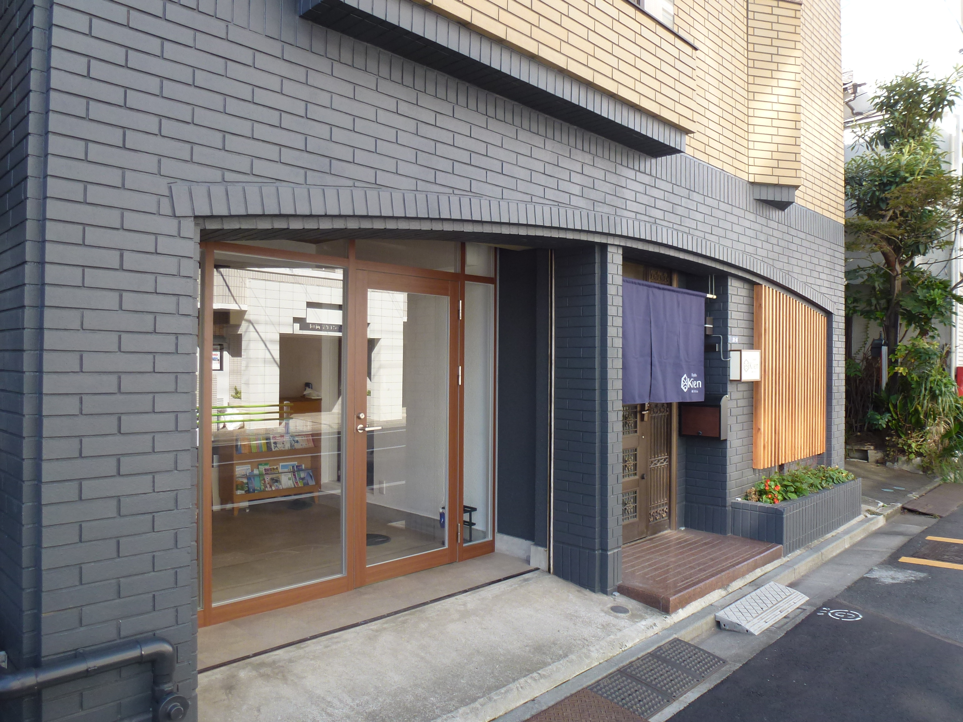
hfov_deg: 69.4
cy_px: 361
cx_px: 482
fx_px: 695
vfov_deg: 54.9
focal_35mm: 25
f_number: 3.3
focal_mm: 4.3
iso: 100
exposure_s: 1/100
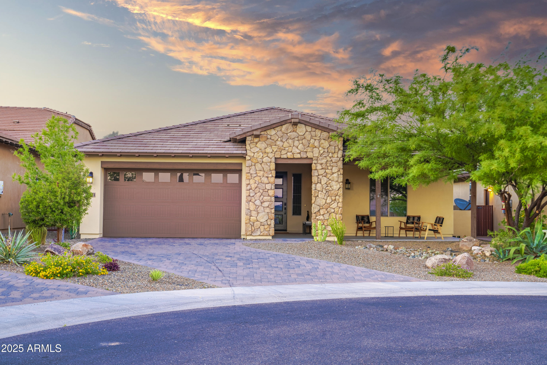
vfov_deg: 27.0
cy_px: 182
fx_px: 760
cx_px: 274
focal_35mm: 50
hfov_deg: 39.6
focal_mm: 50
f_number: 8
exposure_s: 1/125
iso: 100
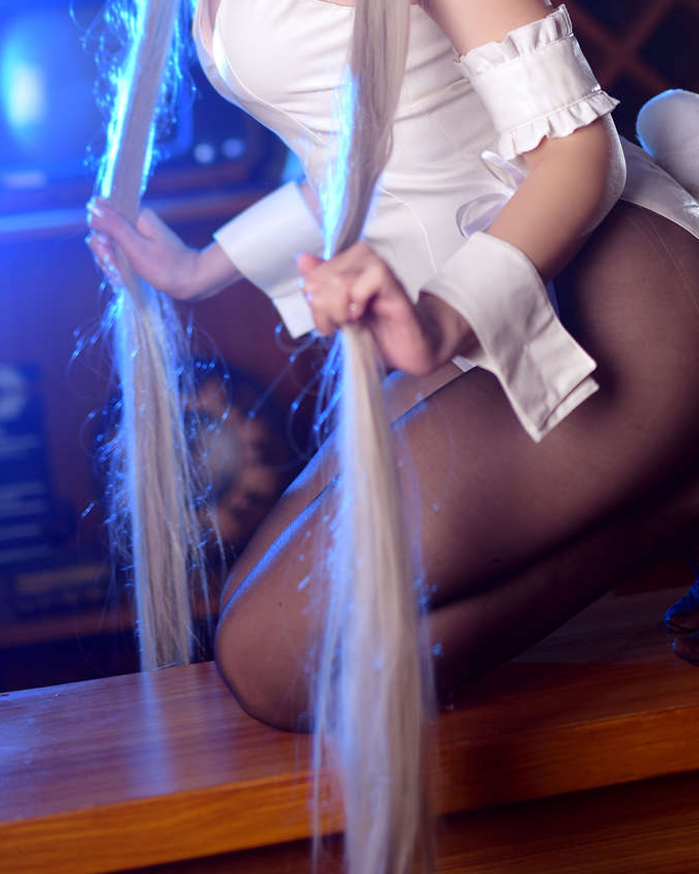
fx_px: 2561
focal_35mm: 99
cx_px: 355
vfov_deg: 18.9
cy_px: 8
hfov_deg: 15.5
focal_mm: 50
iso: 100
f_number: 1.4
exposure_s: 1/200
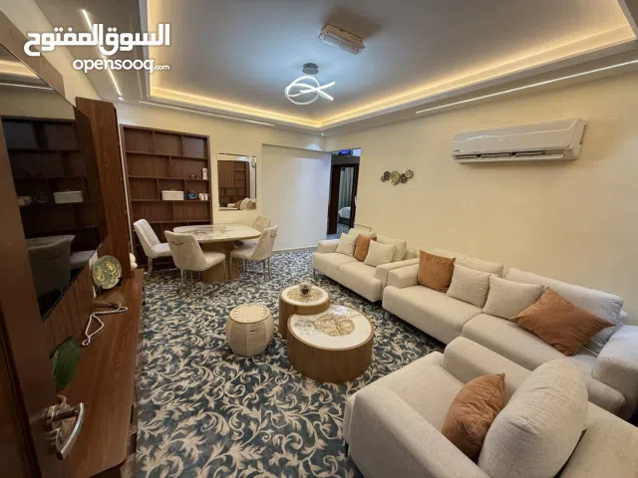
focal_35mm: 14
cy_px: 239
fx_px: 258
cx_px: 319
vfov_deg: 85.7
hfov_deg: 102.1
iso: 160
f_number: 2.2
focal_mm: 2.22
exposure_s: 1/100
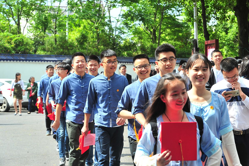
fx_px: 760
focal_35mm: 110
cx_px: 124
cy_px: 83
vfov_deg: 12.4
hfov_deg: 18.6
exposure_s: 1/320
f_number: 9
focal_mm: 110
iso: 400
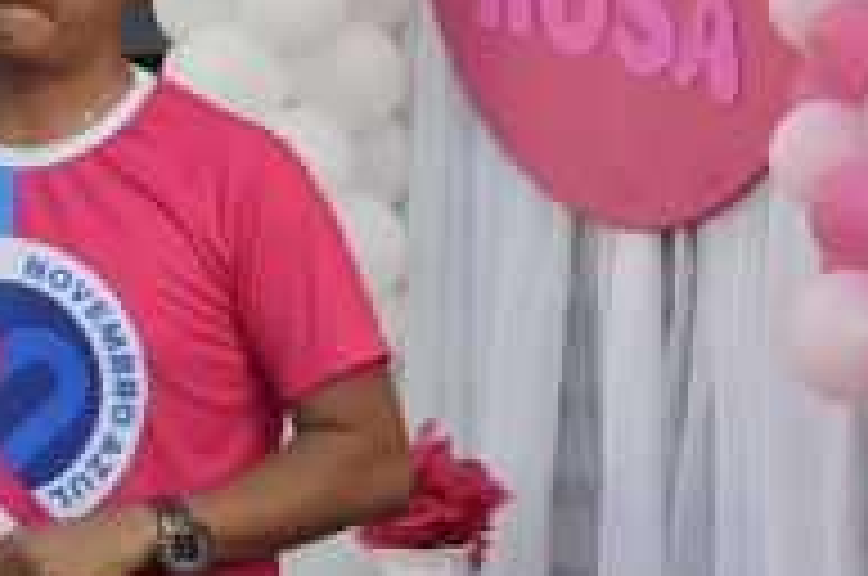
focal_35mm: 224
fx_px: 5392
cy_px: 682
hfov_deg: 9.0
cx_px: 1345
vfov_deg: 6.1
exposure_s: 1/250
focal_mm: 36
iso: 125
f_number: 4.8
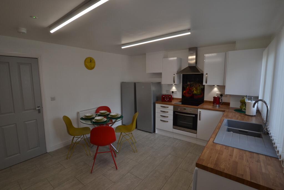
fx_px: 130
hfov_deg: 95.0
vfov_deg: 72.1
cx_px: 142
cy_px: 95
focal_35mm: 16
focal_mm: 11
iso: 400
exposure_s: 1/125
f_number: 5.6
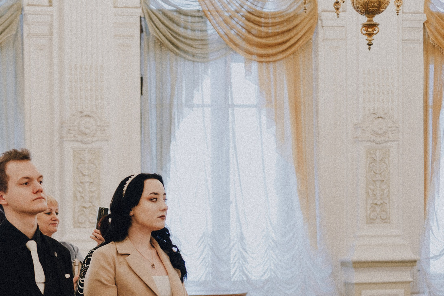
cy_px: 269
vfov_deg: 13.6
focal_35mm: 100
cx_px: 58
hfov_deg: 20.1
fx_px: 1233
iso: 1000
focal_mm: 35
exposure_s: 1/125
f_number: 2.2
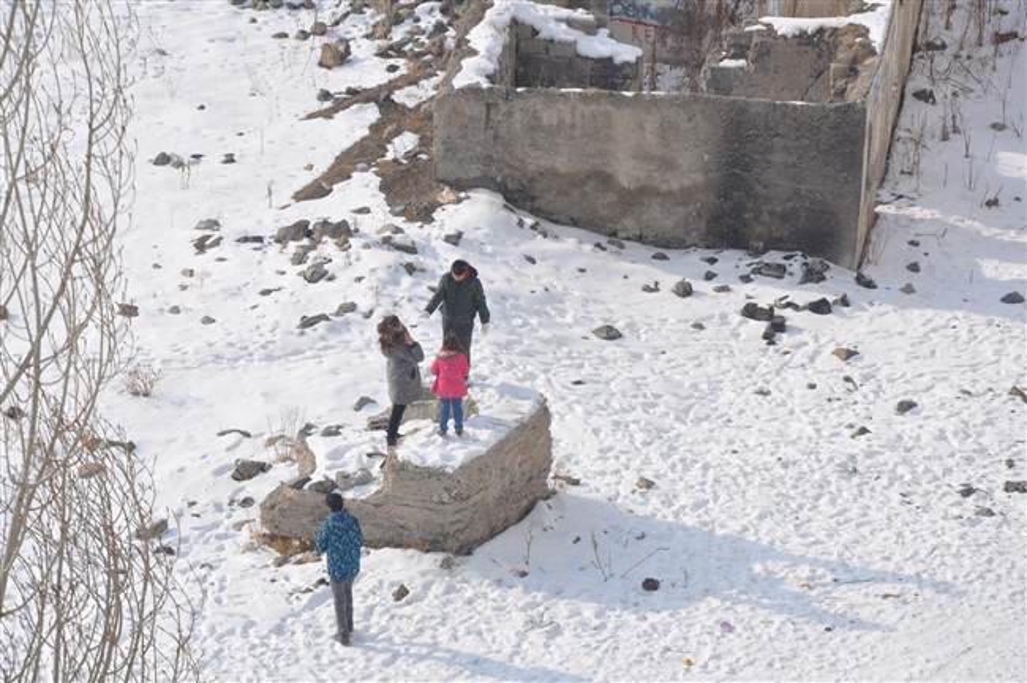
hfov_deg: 13.1
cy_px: 342
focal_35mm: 158
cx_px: 514
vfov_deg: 8.7
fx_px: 4489
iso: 250
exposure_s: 1/400
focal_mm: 105
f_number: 10
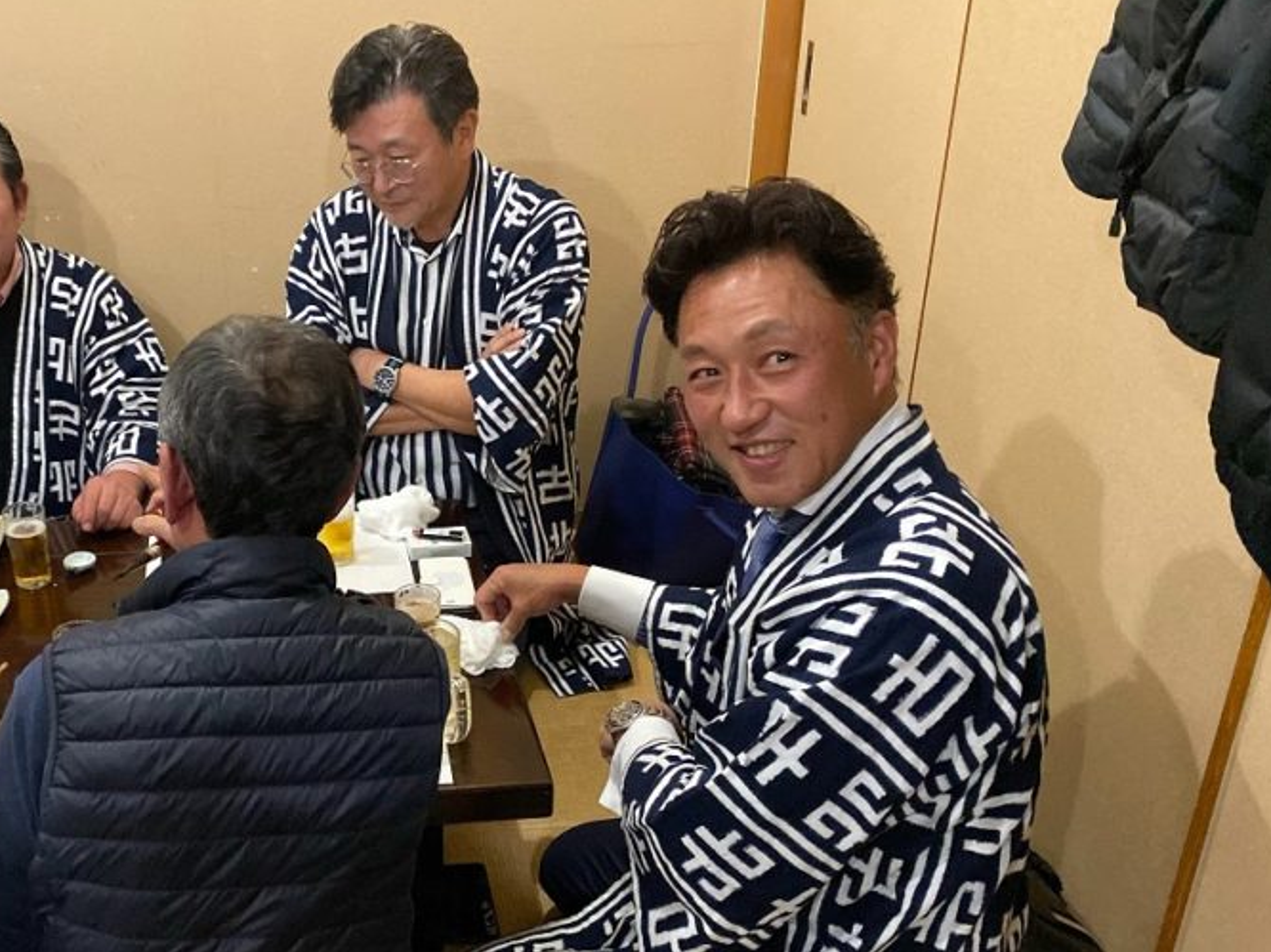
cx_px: 380
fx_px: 1468
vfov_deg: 35.8
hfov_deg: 45.8
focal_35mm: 40
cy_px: 588
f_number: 1.8
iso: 640
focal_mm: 4.25
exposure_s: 1/30
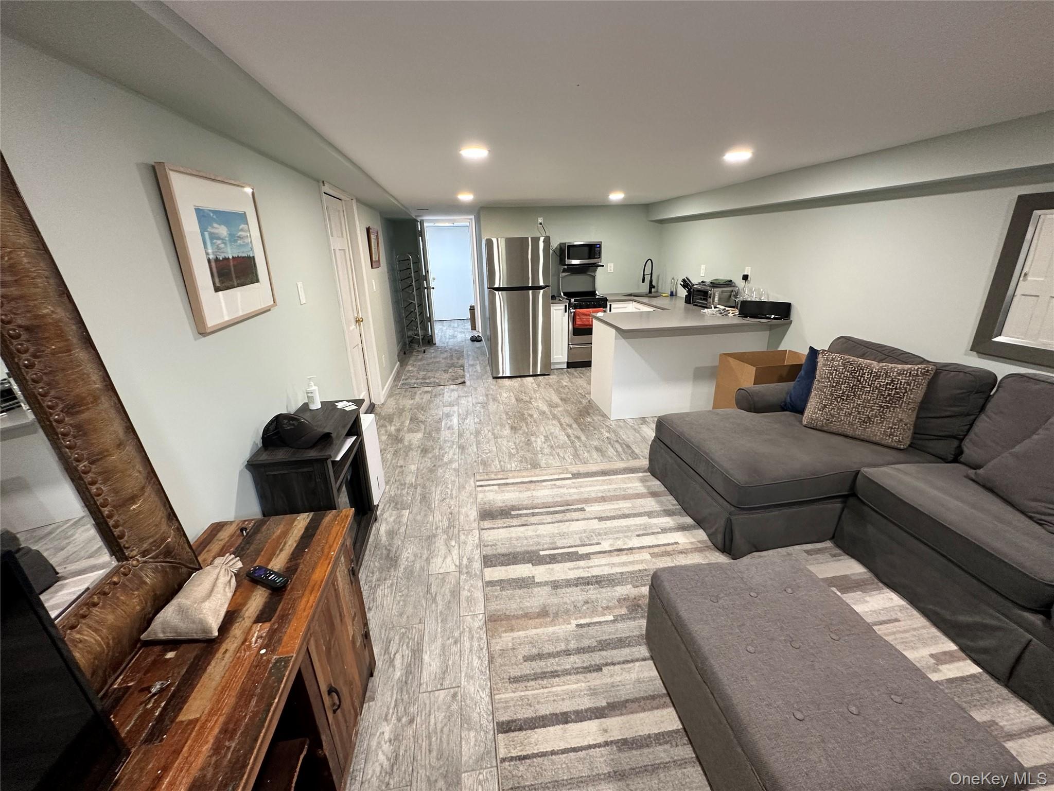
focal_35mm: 14
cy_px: 396
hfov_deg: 102.1
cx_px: 527
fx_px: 426
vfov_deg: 85.7
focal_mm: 2.22
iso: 160
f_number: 2.2
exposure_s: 1/60
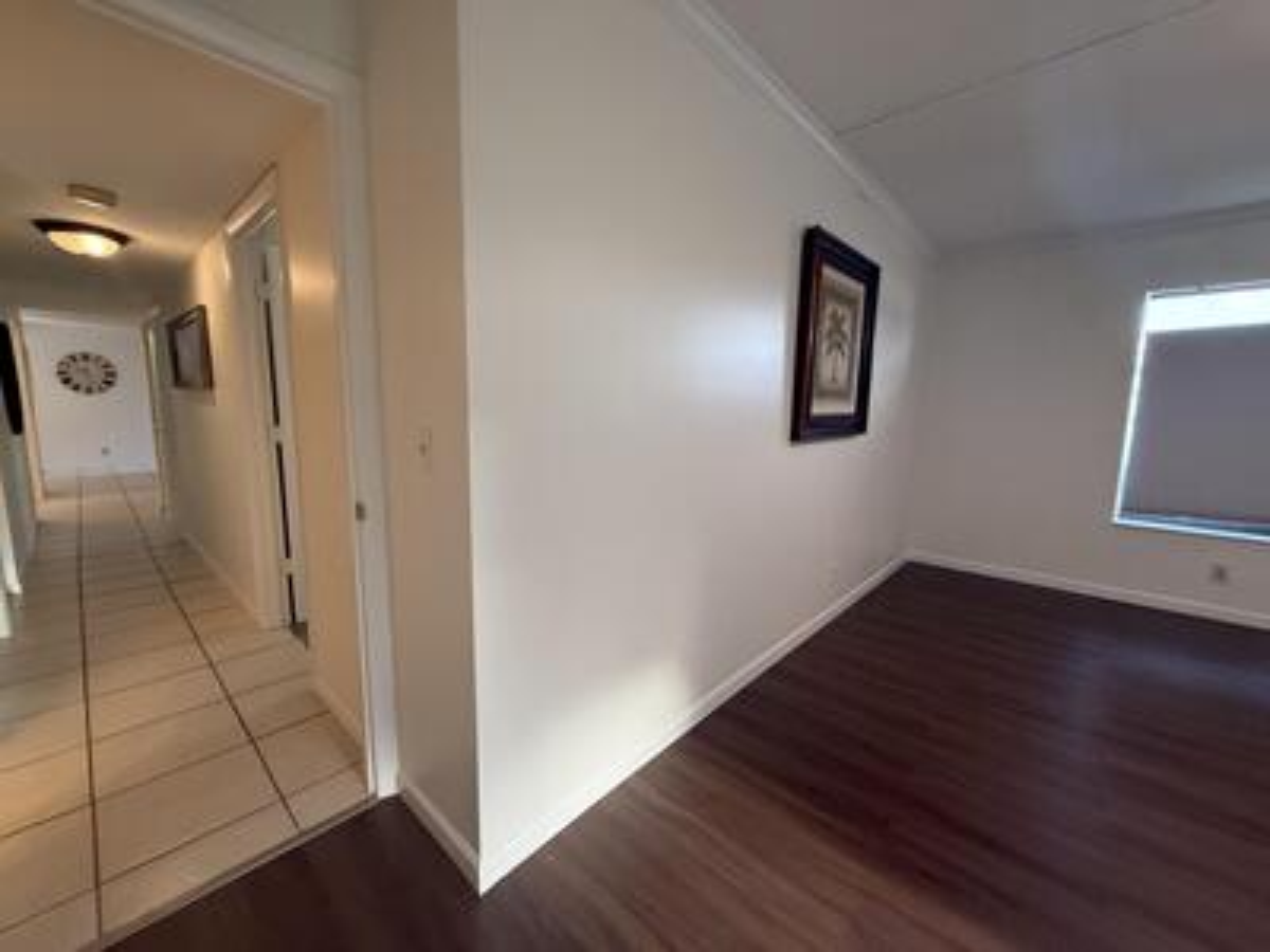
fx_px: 514
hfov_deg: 102.1
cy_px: 476
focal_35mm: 14
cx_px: 635
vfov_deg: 85.7
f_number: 2.2
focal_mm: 2.22
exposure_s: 1/120
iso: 320
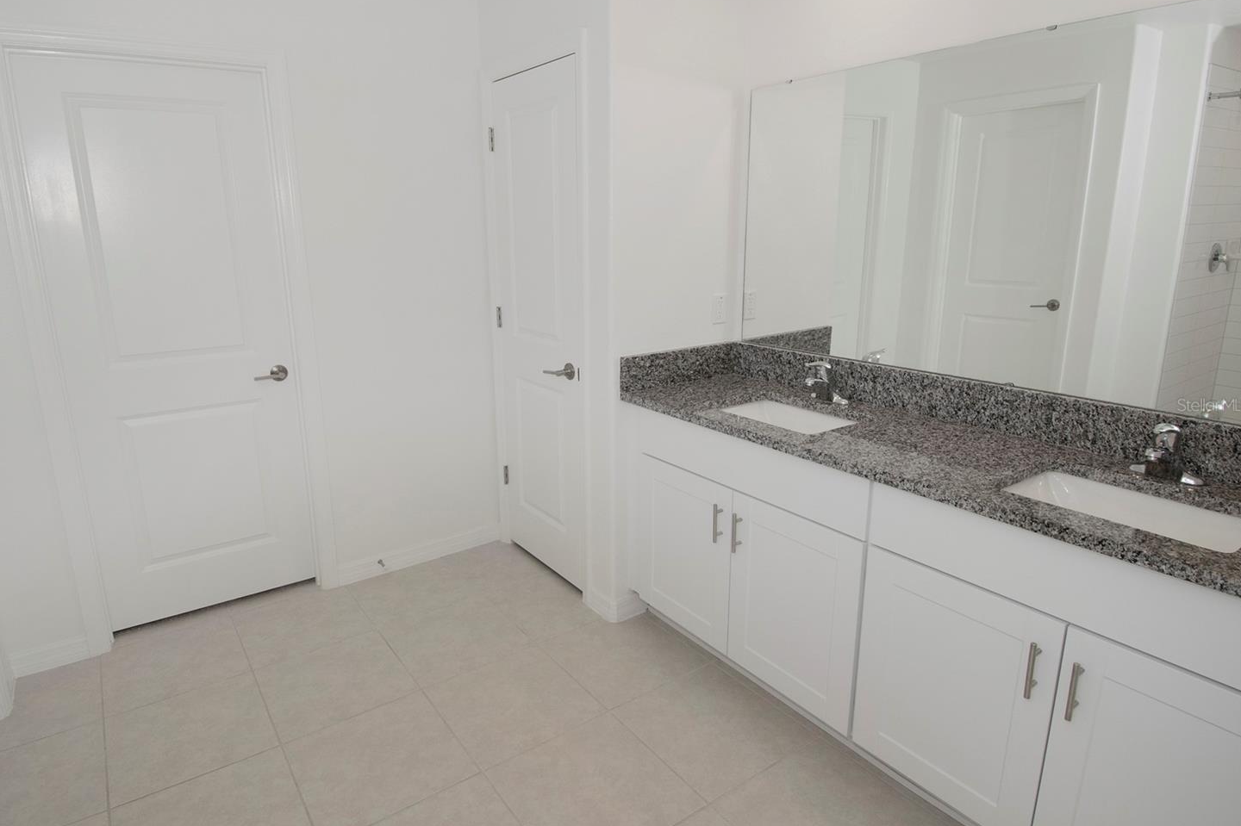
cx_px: 564
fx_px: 689
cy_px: 405
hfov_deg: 83.8
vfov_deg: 61.9
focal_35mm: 20
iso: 400
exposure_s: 1/60
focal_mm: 12
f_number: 13
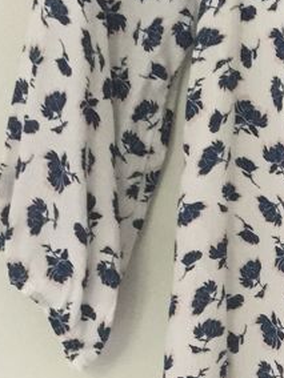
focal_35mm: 102
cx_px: 397
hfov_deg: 13.8
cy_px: 382
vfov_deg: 18.7
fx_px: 1116
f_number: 2.2
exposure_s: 1/33
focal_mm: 4.15
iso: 320
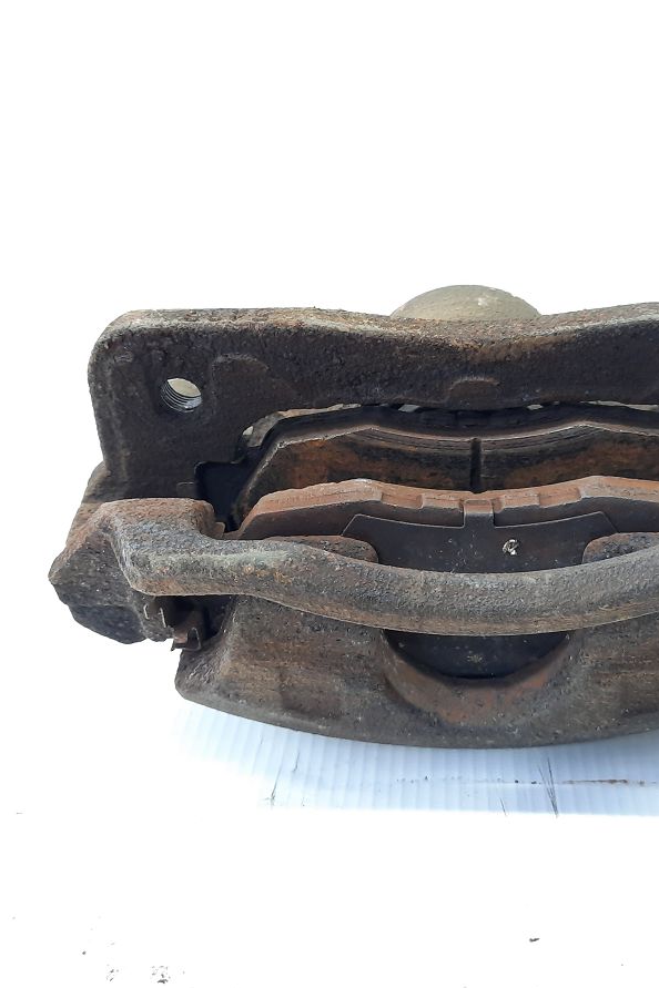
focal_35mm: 35
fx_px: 961
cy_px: 498
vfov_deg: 54.4
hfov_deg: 37.6
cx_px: 407
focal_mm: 4.6
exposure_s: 1/50
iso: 200
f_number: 2
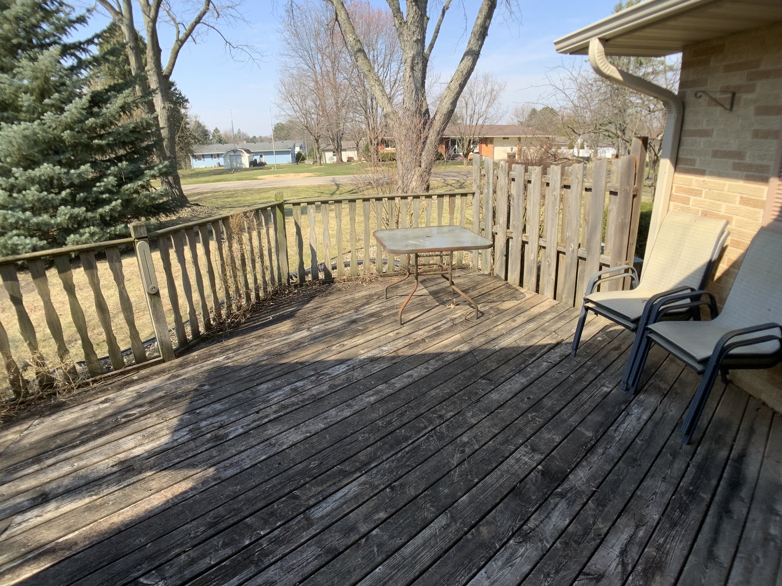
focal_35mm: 29
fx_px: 655
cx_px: 391
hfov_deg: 61.7
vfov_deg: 48.2
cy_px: 293
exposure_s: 1/869
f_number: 1.8
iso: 16
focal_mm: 3
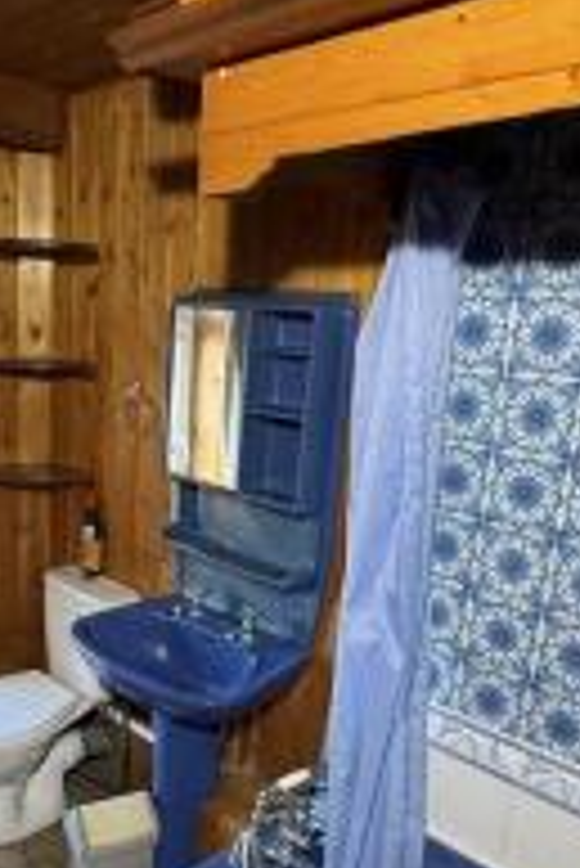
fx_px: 796
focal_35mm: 33
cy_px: 537
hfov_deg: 39.5
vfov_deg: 56.6
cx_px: 189
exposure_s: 1/60
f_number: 2.2
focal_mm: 2.22
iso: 400
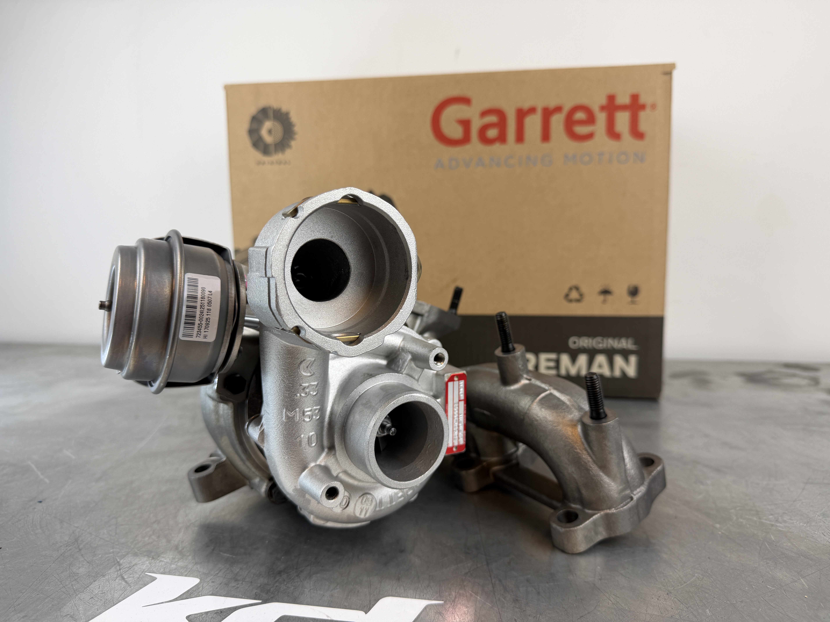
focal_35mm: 24
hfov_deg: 71.6
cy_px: 311
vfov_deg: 56.8
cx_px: 415
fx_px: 575
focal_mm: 6.76
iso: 64
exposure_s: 1/157
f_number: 1.78
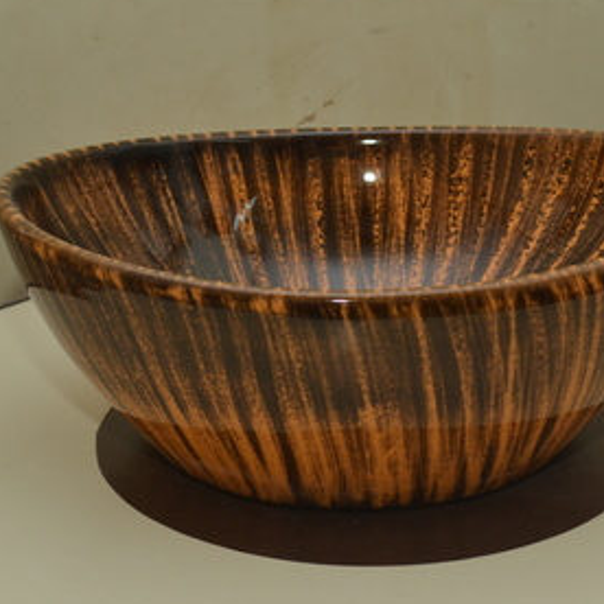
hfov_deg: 21.4
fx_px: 1594
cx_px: 348
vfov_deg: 21.4
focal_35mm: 81
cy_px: 279
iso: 800
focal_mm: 35
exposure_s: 1/200
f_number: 7.1
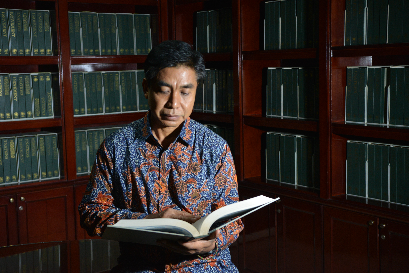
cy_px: 136
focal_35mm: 55
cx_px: 204
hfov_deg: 36.2
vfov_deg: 24.6
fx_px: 625
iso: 1000
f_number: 4.5
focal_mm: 55
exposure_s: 1/125
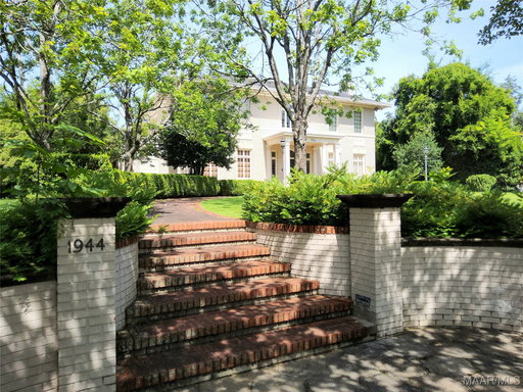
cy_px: 196
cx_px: 262
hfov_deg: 69.4
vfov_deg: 54.9
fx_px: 378
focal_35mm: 25
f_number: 2
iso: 32
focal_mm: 3.08
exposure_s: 1/769
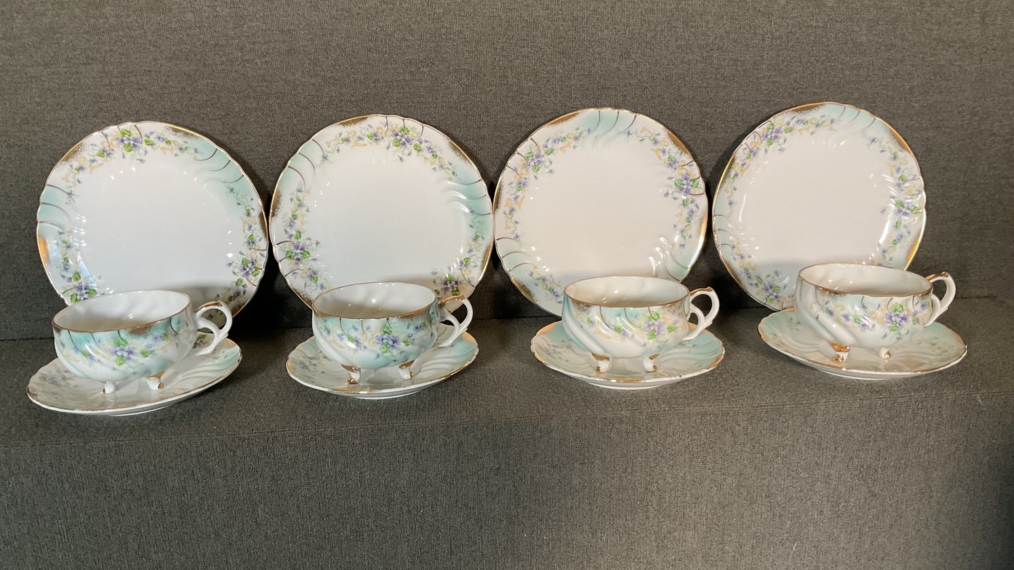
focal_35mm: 32
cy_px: 294
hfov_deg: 61.0
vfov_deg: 36.7
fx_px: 860
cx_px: 502
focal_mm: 3
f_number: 1.8
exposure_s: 1/50
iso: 50
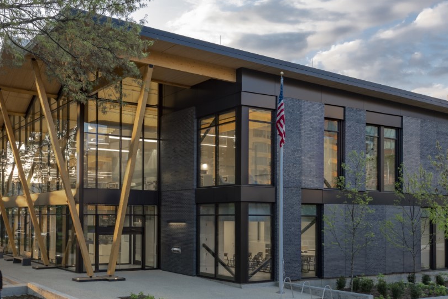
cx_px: 107
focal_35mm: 38
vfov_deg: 35.0
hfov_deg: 48.5
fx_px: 473
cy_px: 137
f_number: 10
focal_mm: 19
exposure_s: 1/1.67
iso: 100
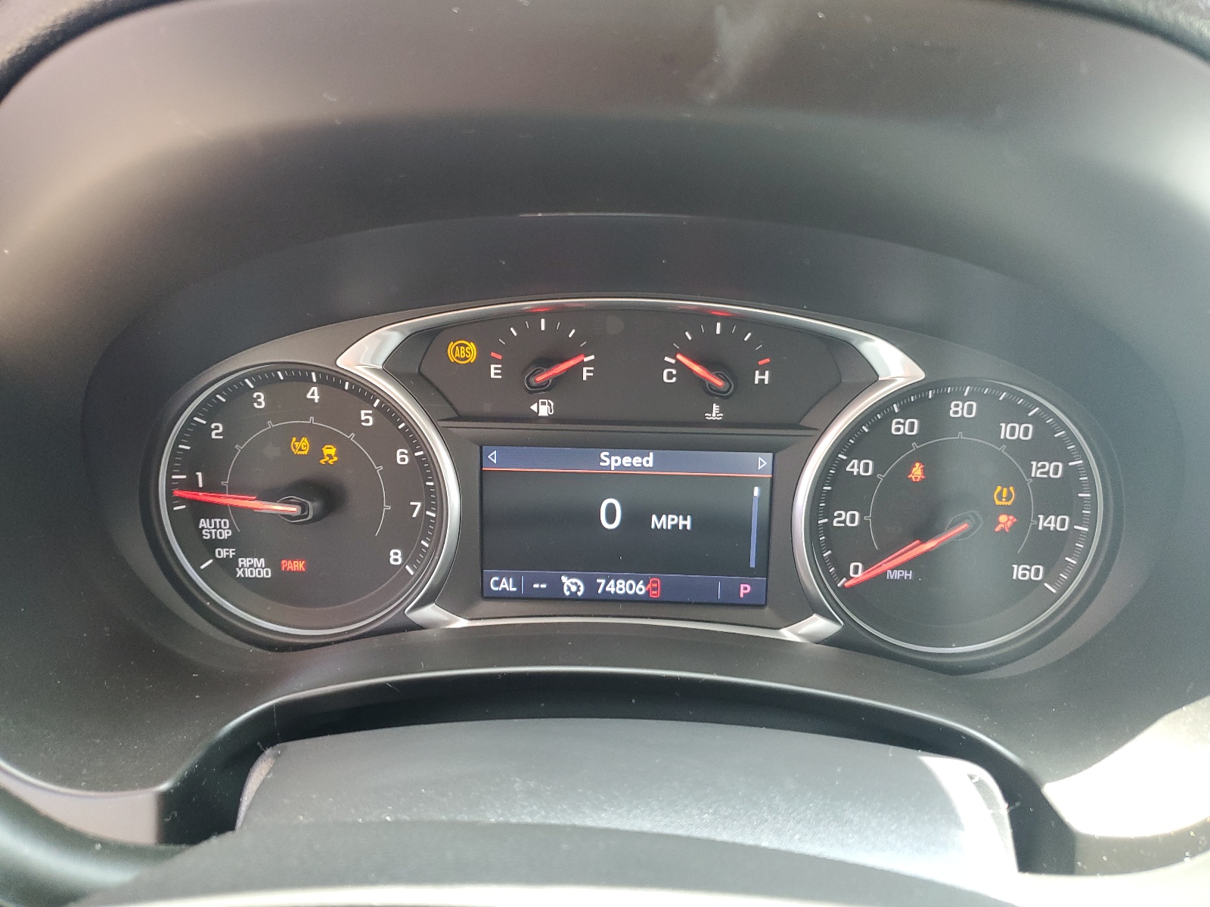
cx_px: 605
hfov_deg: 67.3
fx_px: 909
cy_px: 454
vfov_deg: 53.1
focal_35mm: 26
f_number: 1.5
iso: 112
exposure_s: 1/60.2
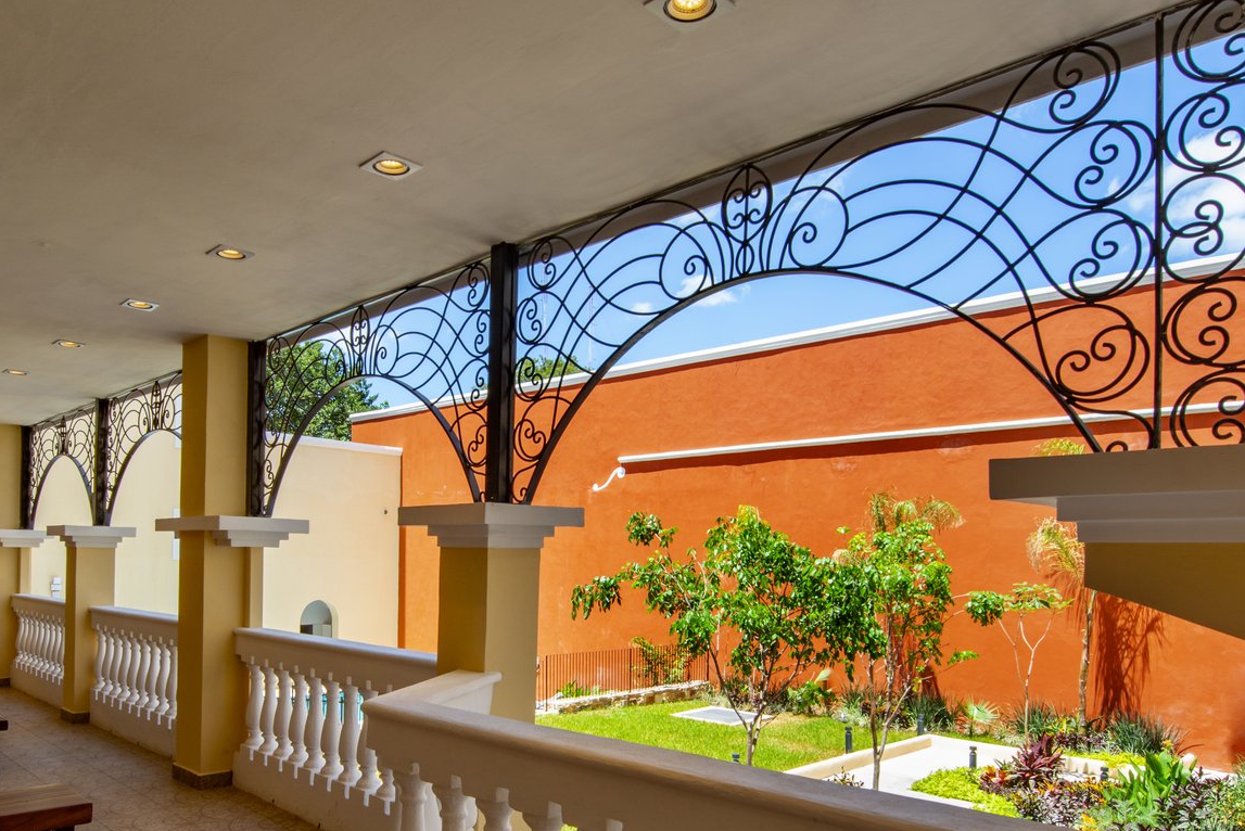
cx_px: 534
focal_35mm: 25
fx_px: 865
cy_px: 553
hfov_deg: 71.1
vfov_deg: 50.4
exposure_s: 1/60
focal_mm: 14
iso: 200
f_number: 13
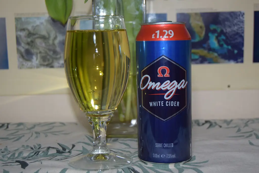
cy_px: 86
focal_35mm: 63
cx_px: 130
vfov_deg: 21.6
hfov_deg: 31.9
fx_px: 453
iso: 450
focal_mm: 42
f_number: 5
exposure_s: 1/60
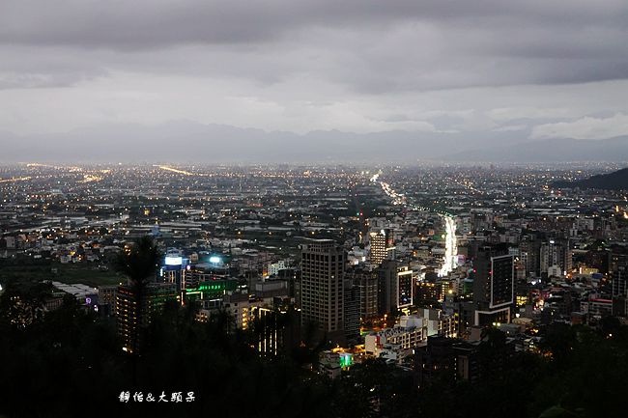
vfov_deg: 24.2
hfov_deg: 35.6
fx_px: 977
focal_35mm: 56
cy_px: 209
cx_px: 314
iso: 1000
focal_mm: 20.69
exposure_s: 1/8
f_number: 4
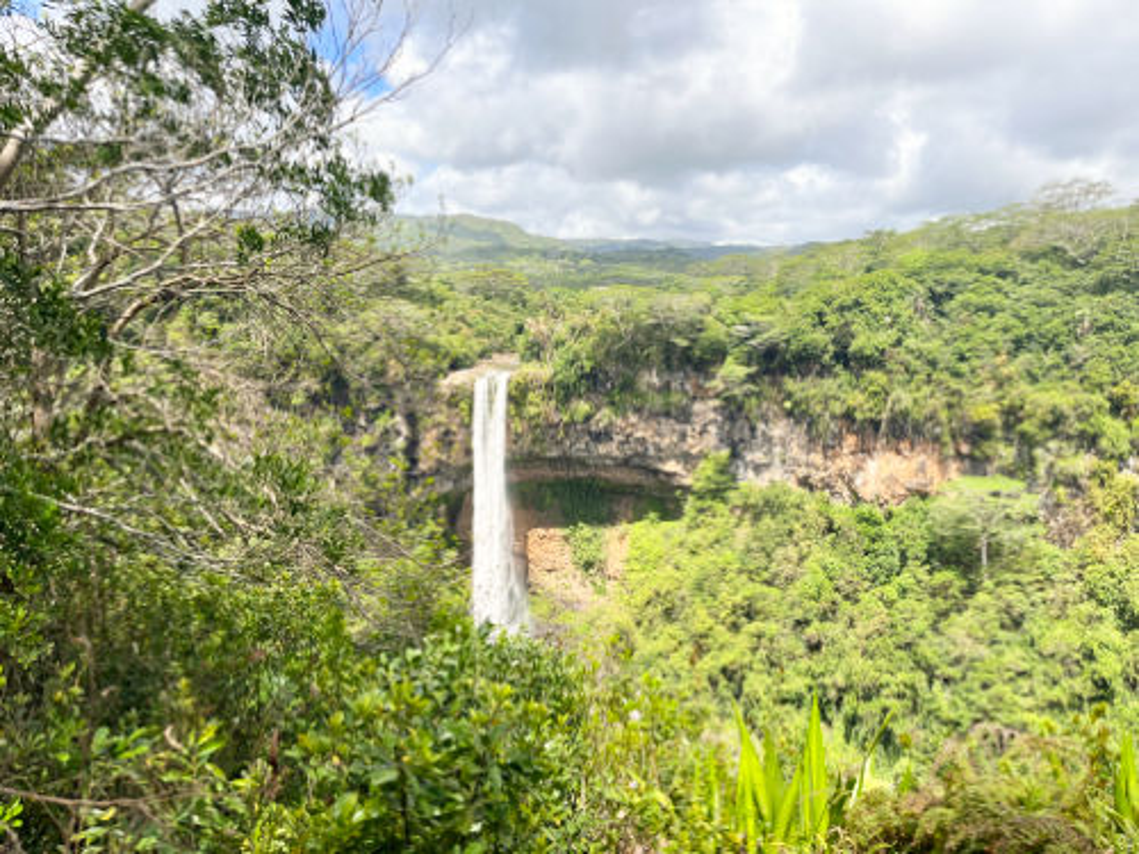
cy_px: 427
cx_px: 570
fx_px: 856
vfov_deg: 53.1
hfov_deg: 67.3
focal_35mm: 26
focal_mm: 5.1
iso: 50
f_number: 1.6
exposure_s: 1/2222
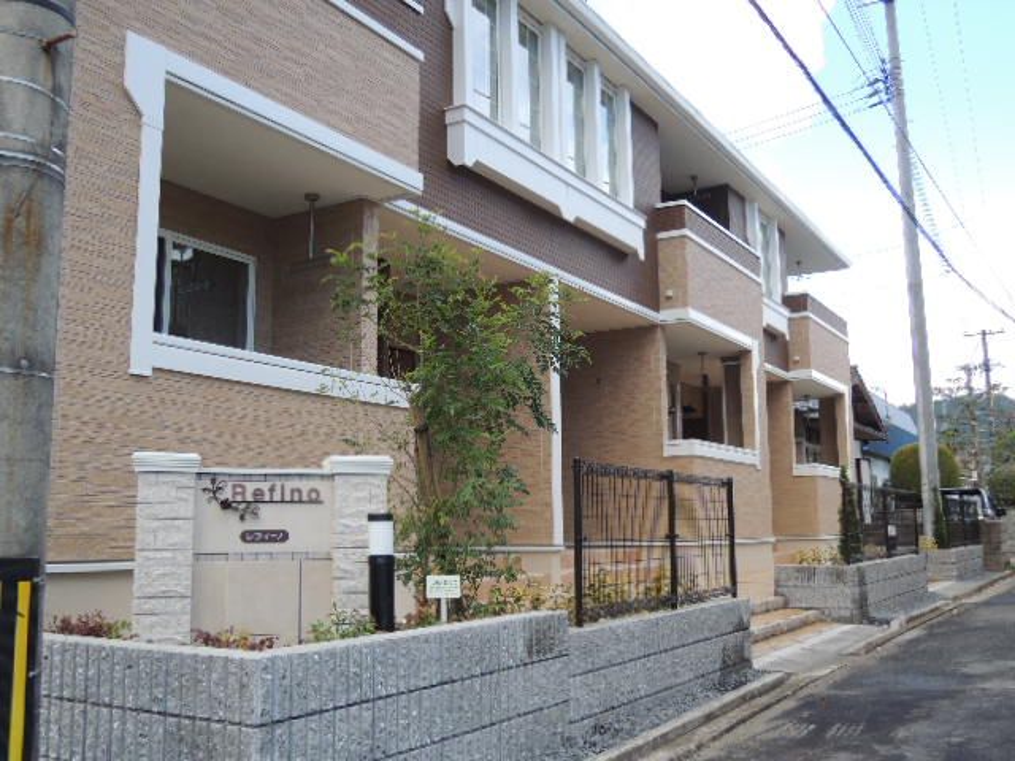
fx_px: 1026
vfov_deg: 40.7
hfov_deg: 52.6
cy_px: 380
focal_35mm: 35
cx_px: 508
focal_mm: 6.3
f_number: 2.8
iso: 100
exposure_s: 1/250
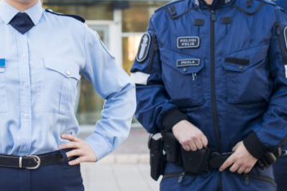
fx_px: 925
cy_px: 34
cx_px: 67
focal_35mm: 116
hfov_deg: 17.5
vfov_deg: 11.8
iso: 400
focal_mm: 50
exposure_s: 1/200
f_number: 3.5
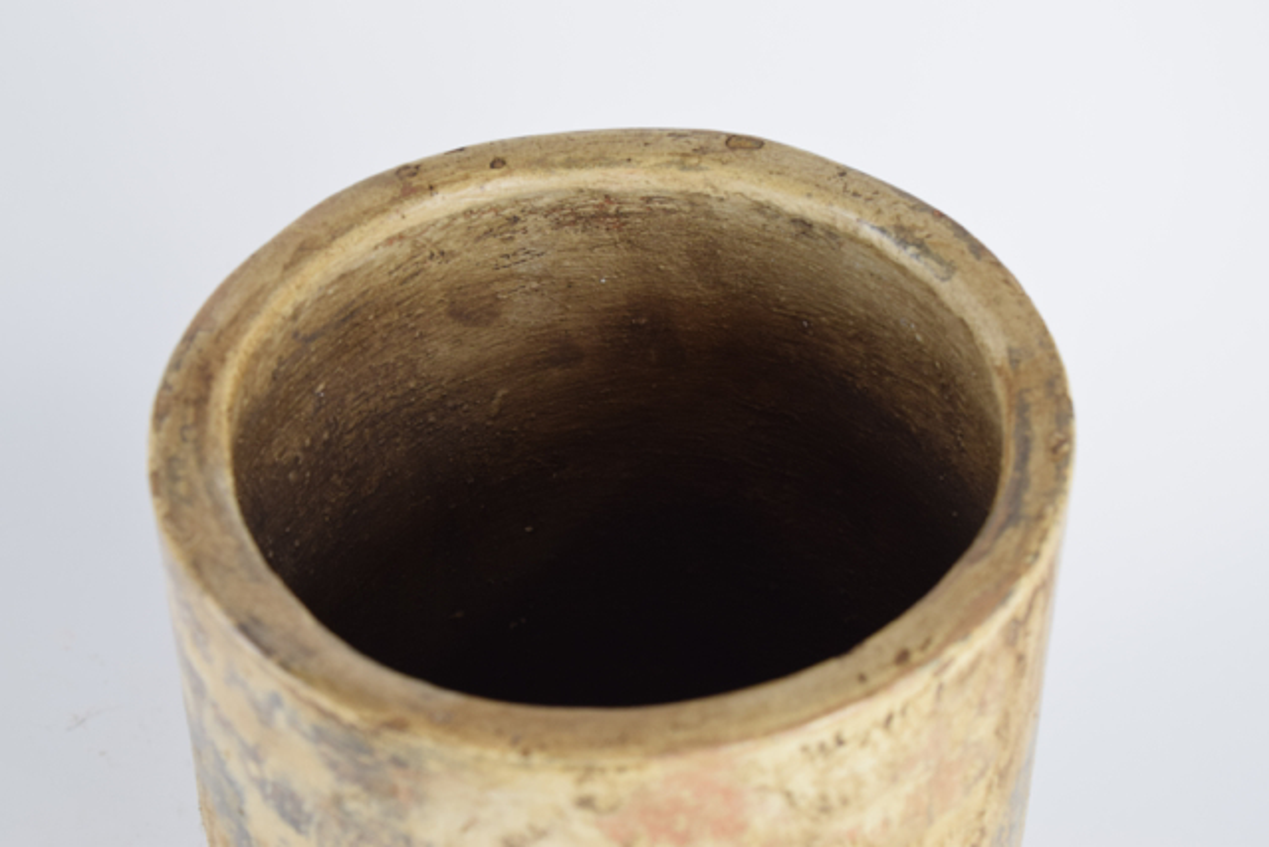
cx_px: 634
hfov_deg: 28.1
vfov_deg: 18.9
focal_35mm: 72
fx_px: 2538
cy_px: 424
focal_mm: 48
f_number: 7.1
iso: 400
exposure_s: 1/125
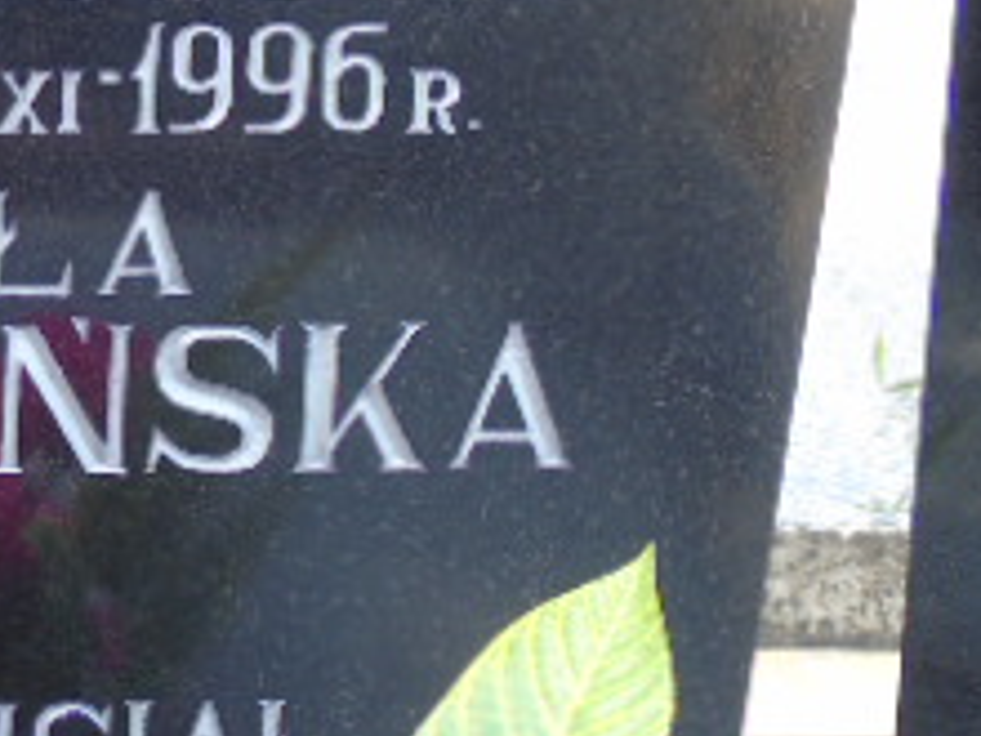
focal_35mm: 239
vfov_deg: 6.2
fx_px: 6773
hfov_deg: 8.2
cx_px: -245
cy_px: 170
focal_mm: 15
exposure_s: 1/40
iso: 80
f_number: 4.1
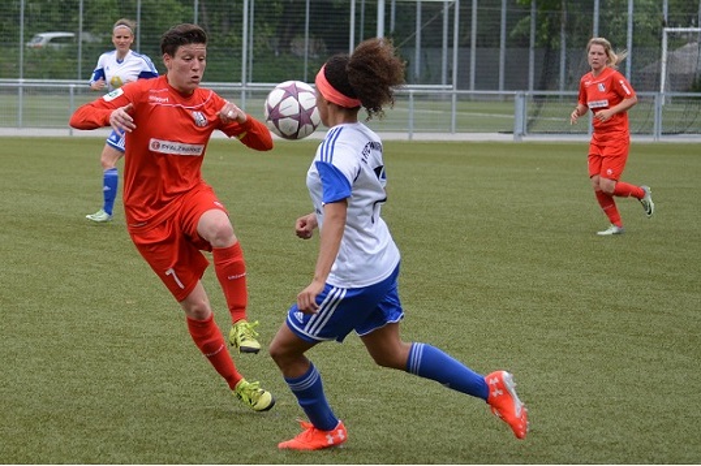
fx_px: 2335
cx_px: 350
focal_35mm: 120
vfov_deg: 11.4
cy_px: 233
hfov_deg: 17.1
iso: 400
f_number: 5
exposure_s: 1/1250
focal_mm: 80
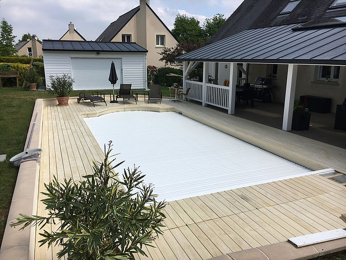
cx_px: 173
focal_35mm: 29
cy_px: 130
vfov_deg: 48.2
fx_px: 290
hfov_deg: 61.7
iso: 25
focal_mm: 4.15
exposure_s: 1/2137
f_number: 2.2
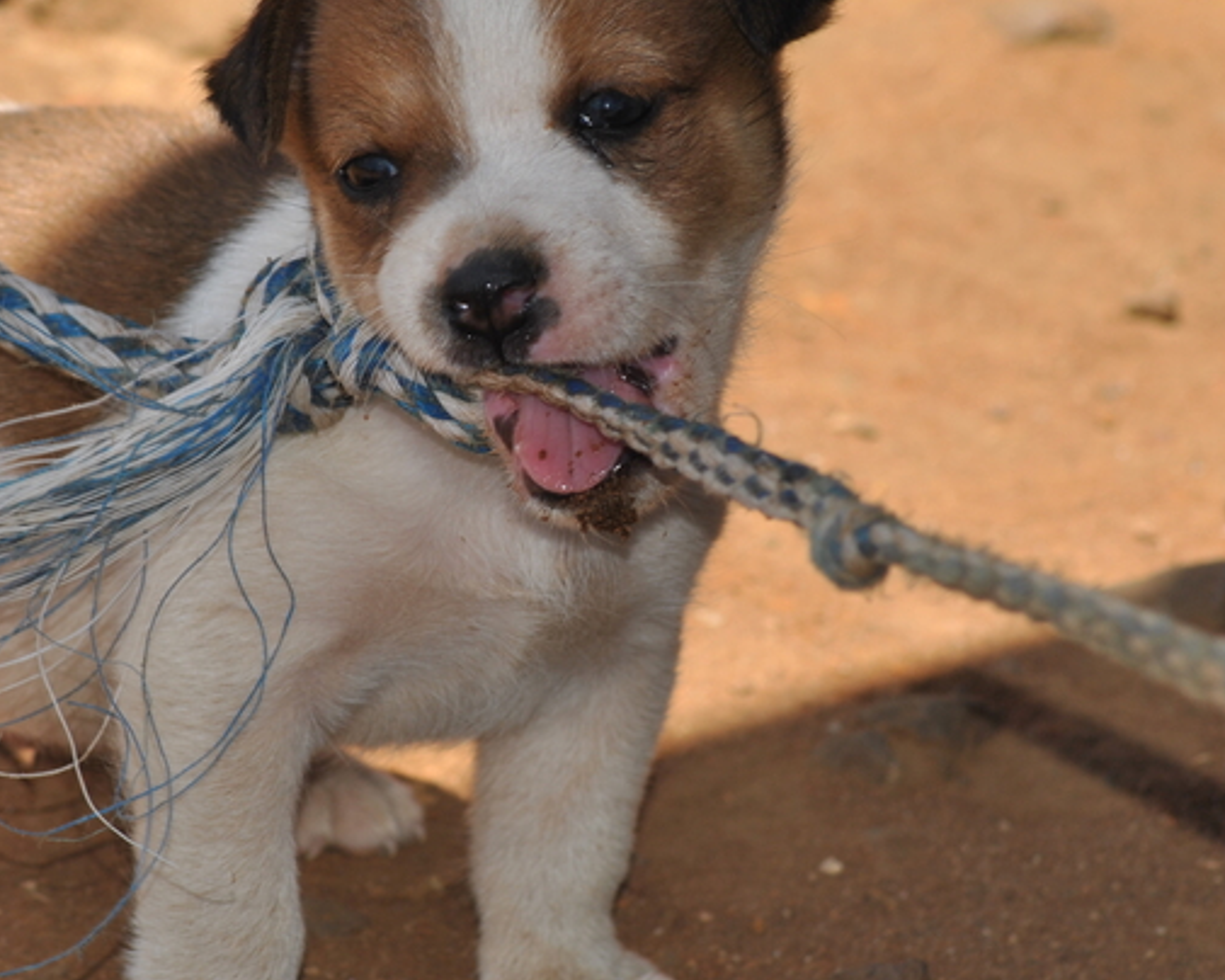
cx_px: 461
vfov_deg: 5.1
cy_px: 421
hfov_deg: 6.4
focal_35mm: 302
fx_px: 10940
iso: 100
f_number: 9
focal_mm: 135
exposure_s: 1/200
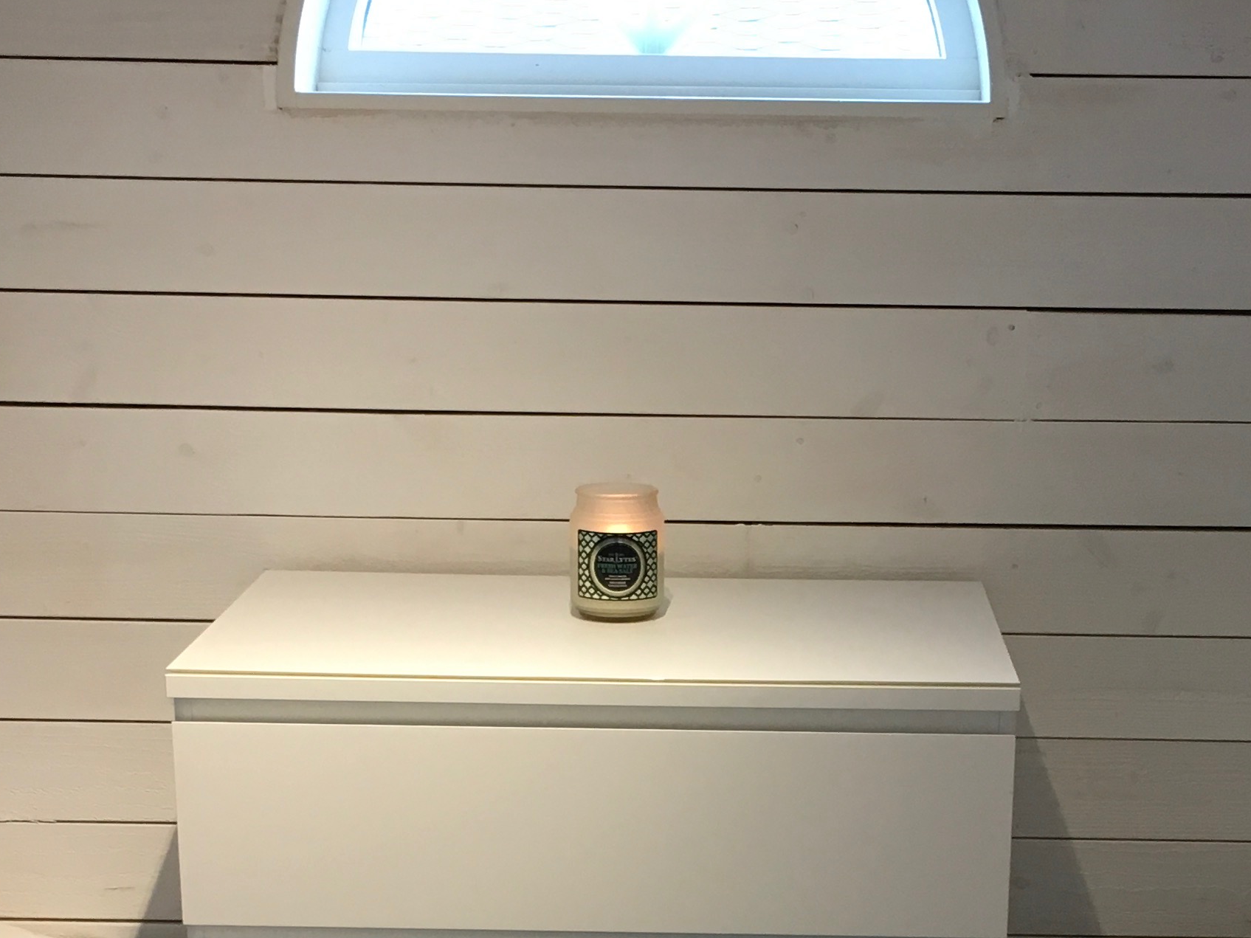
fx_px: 2493
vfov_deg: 20.8
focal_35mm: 69
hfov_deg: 28.1
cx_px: 745
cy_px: 849
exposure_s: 1/33
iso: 100
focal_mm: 4.15
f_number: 2.2
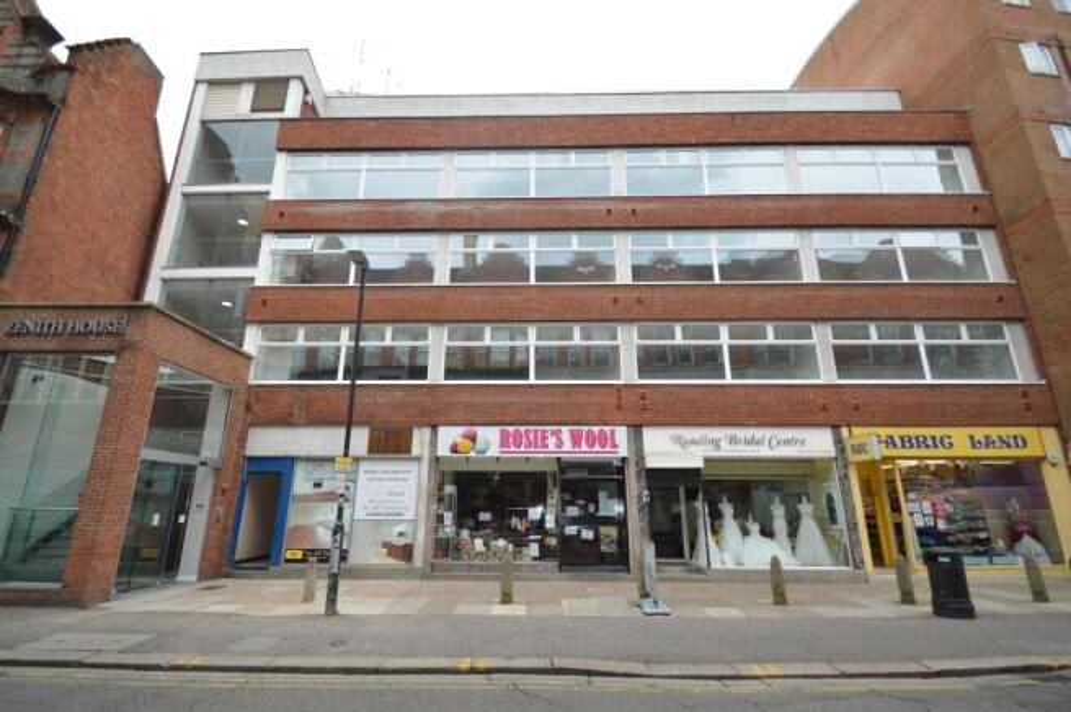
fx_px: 446
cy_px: 356
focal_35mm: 15
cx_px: 536
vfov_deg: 77.2
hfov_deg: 100.4
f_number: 4
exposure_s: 1/200
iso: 100
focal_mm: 10
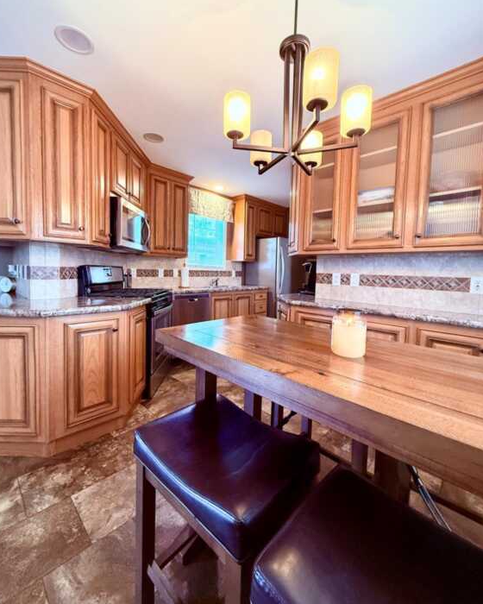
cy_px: 286
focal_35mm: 15
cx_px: 236
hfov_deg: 84.0
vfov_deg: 96.7
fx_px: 268
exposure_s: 1/60
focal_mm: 2.22
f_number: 2.2
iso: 400
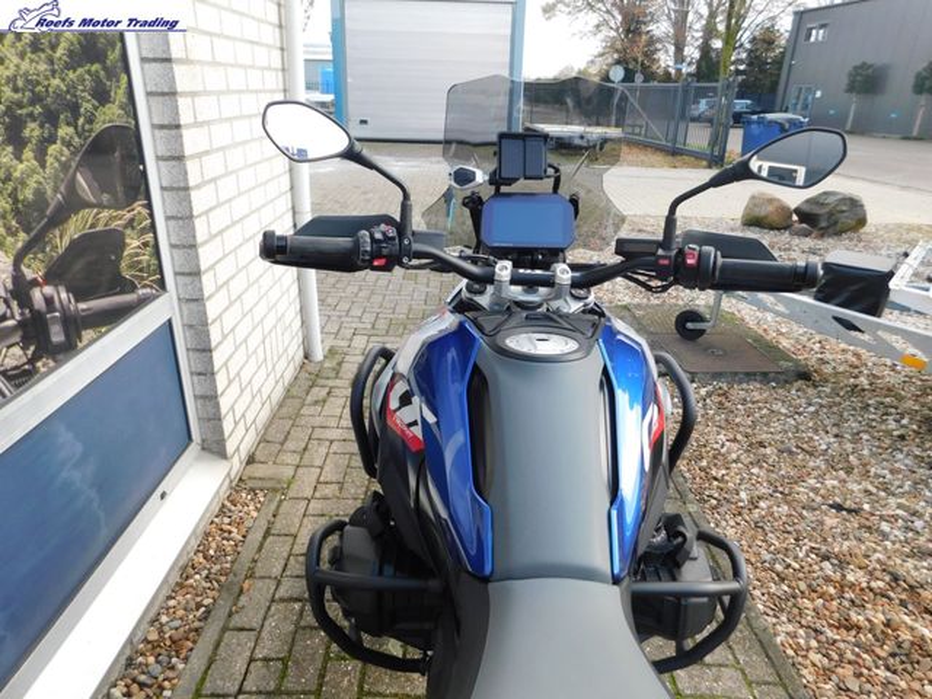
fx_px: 619
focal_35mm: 23
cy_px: 350
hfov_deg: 73.9
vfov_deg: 58.9
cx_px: 466
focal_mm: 4
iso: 125
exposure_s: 1/160
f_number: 3
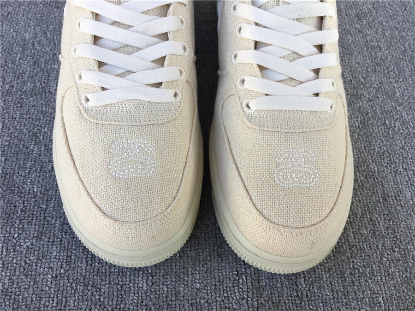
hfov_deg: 58.4
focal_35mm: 31
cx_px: 208
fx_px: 372
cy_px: 156
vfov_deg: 45.4
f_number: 2.4
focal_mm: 3.3
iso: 25
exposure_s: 1/189
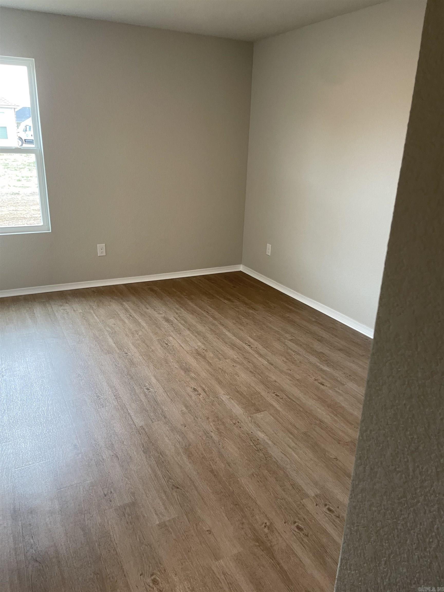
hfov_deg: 53.1
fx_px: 445
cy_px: 296
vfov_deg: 67.3
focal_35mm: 26
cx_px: 222
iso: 125
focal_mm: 4.2
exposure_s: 1/60
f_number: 1.6
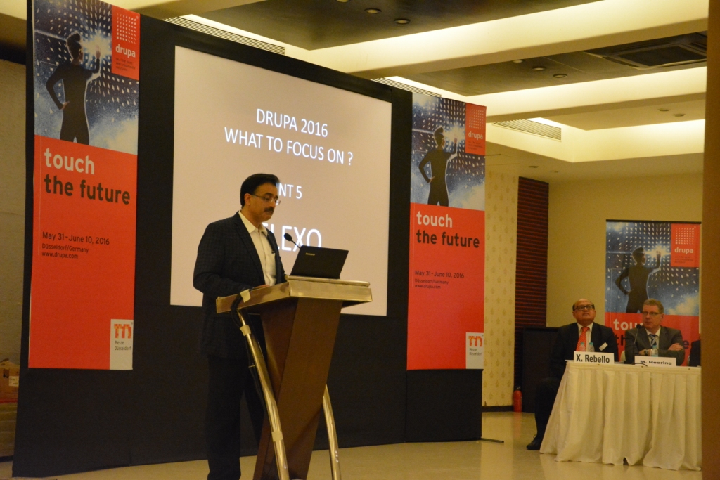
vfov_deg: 22.6
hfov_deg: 33.4
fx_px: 1200
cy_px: 240
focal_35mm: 60
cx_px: 360
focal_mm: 40
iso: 6400
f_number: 4.5
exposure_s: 1/50
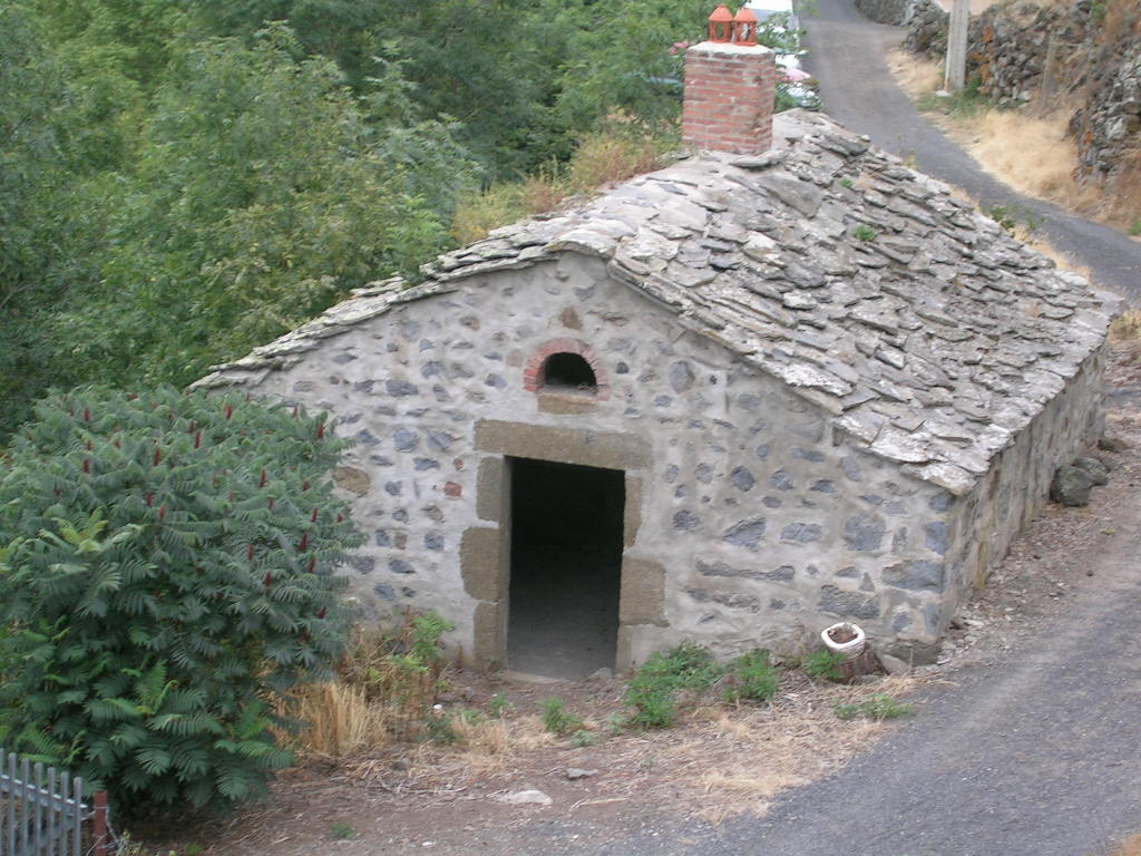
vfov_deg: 14.1
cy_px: 428
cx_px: 570
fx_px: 3461
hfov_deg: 18.7
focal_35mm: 105
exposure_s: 1/44.9
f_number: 4.9
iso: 50
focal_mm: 16.2
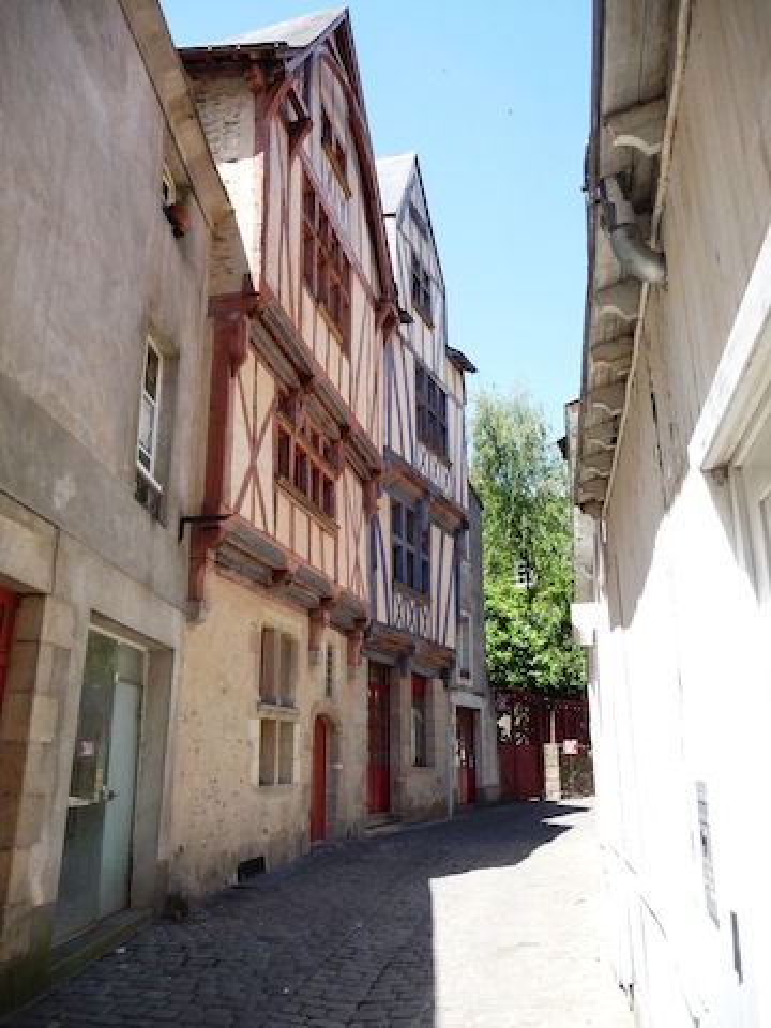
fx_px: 832
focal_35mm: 28
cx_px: 386
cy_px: 514
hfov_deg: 49.7
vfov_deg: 63.4
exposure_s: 1/320
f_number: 3.3
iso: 100
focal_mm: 4.7
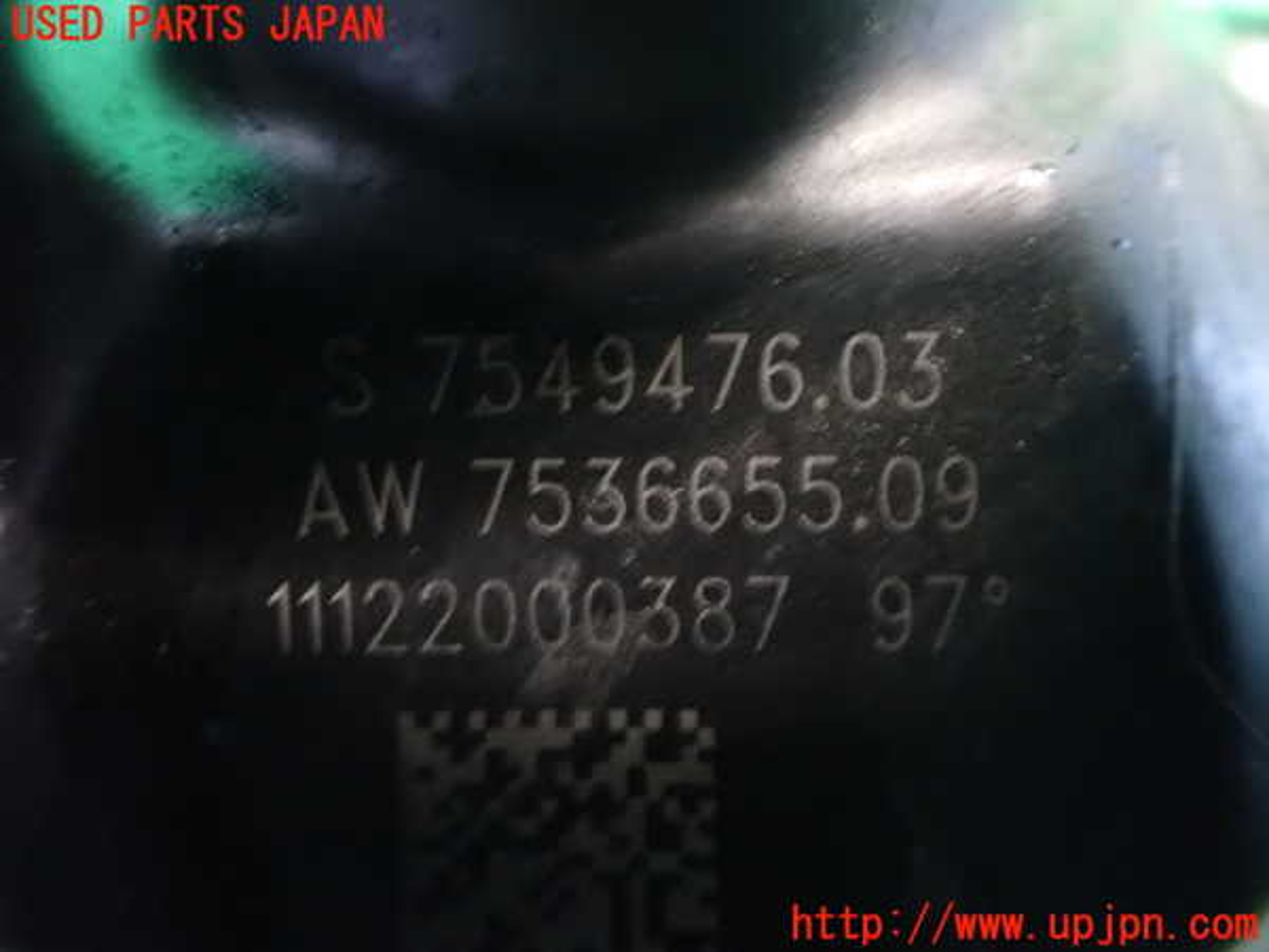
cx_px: 634
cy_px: 476
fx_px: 1100
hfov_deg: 60.0
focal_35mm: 30
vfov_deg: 46.8
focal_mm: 5.4
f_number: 2.3
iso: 1600
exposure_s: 1/13
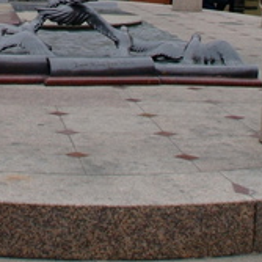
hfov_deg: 16.1
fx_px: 916
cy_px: -78
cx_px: 27
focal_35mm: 107
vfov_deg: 15.5
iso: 400
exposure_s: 1/250
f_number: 8
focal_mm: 20
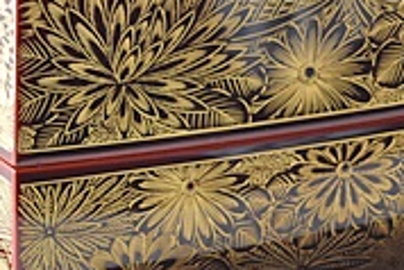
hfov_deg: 5.6
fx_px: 4158
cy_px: -17
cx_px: 193
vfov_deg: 3.7
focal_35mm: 370
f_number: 5.6
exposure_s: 1/5
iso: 800
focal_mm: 55
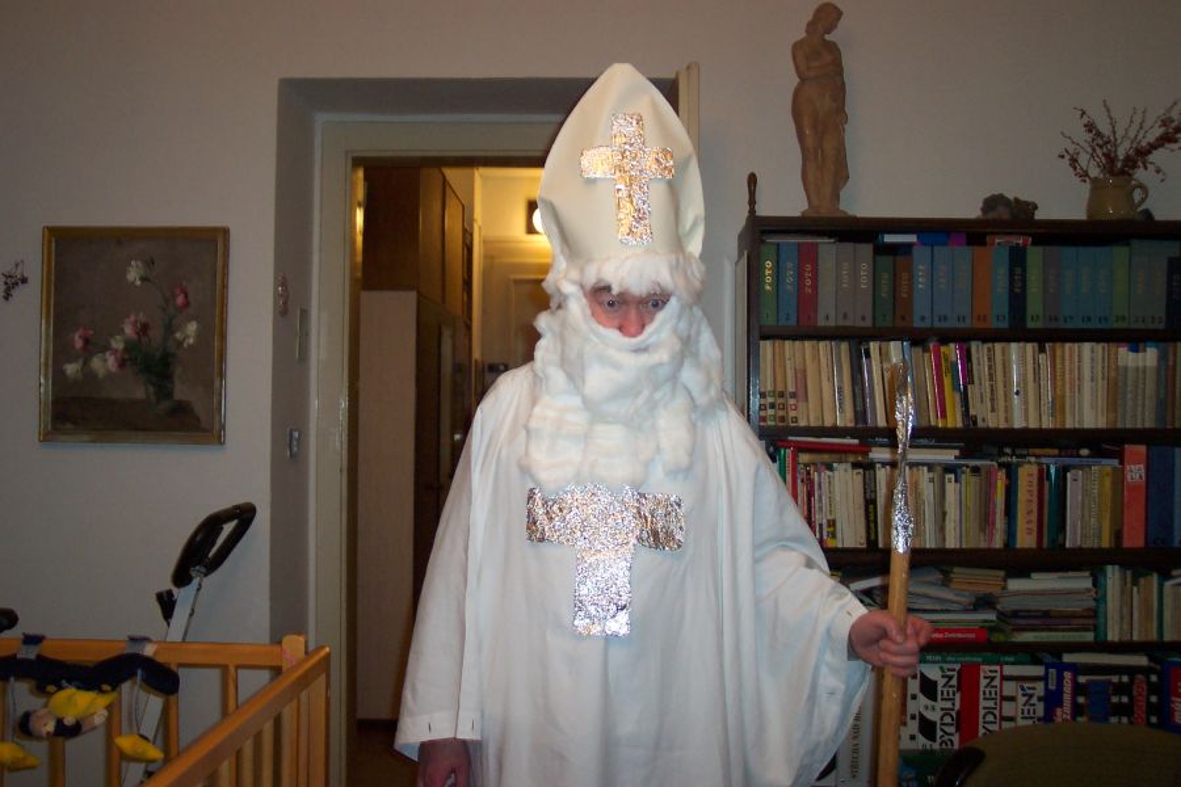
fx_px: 1247
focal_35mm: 38
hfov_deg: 50.7
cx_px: 590
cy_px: 394
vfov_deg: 35.1
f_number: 2.8
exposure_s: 1/30
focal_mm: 8
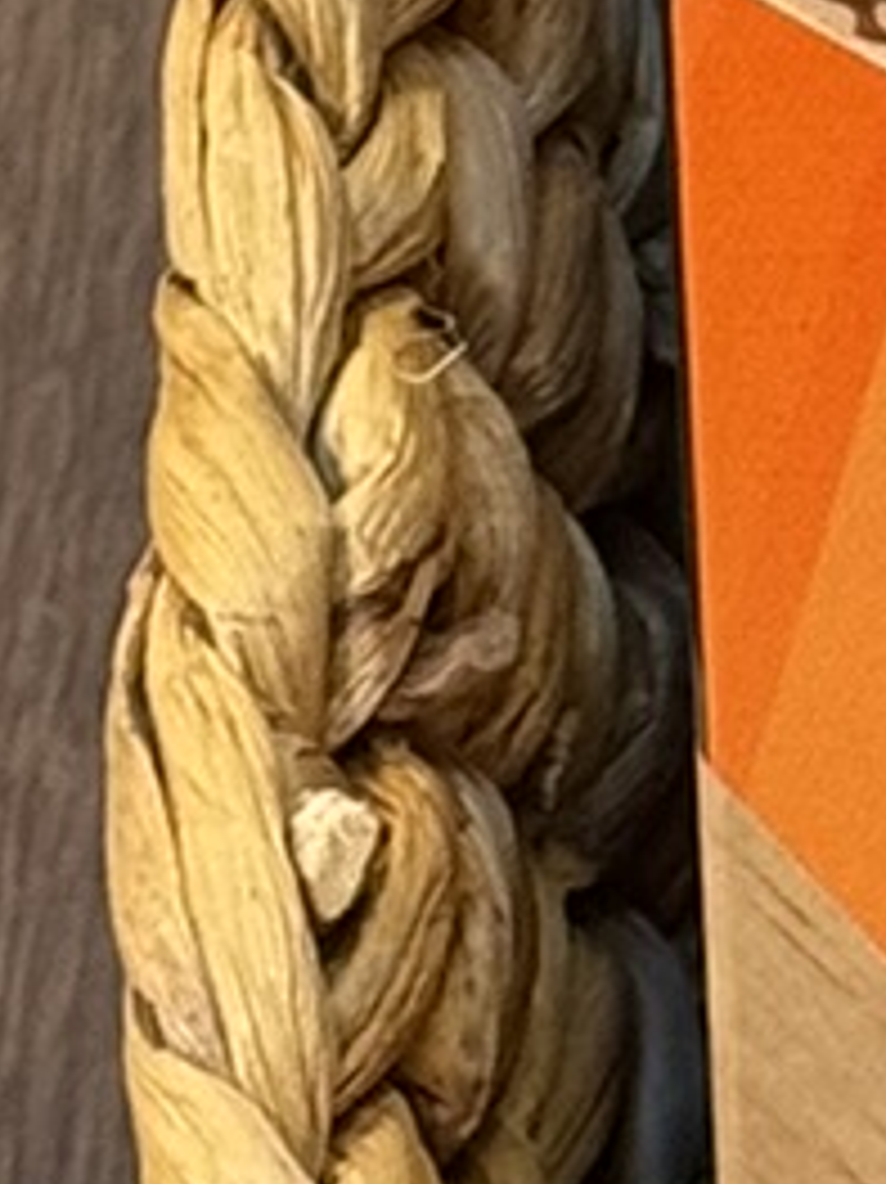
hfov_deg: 3.8
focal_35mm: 374
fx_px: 12774
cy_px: -338
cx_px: 3369
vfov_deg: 5.3
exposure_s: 1/50
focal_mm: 6.76
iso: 250
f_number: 1.78
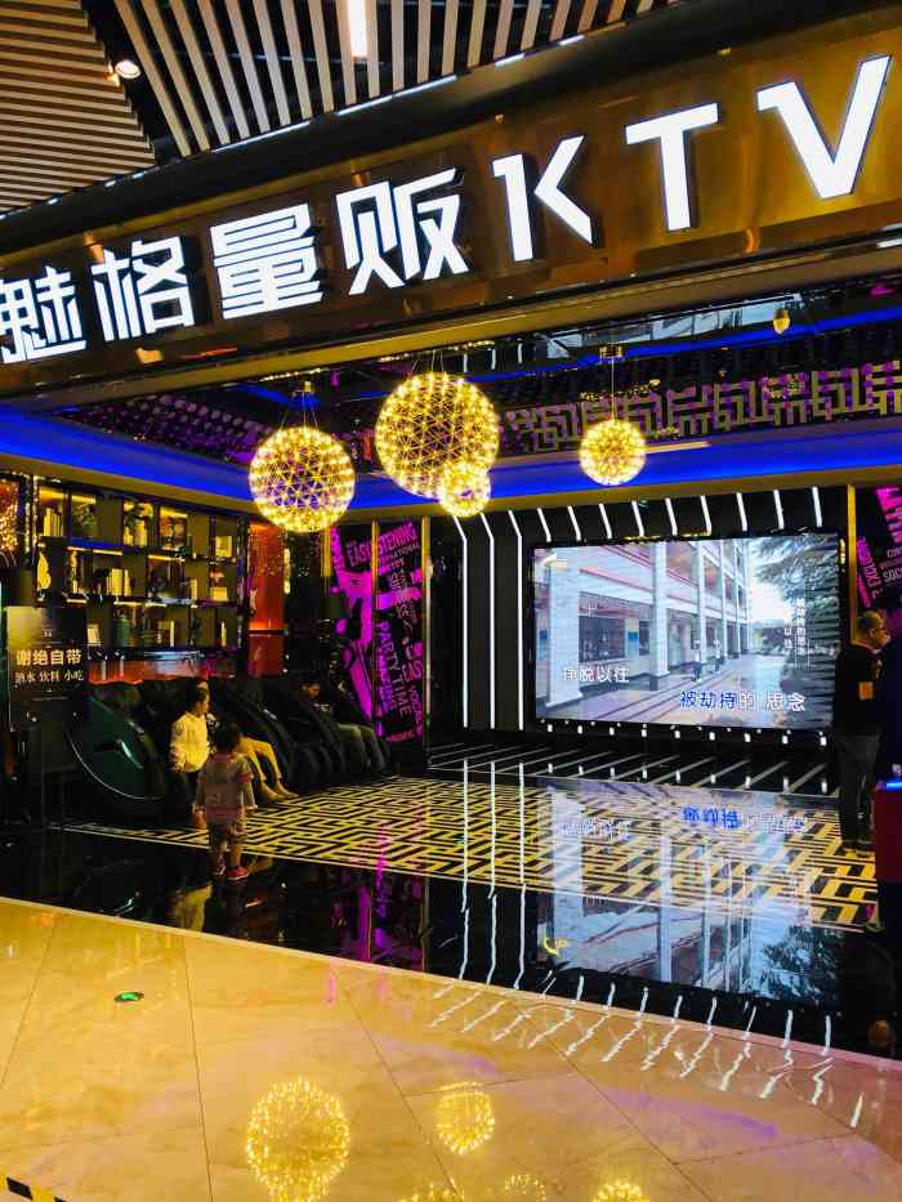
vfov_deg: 63.4
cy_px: 601
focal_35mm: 28
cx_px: 451
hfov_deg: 49.8
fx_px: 973
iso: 40
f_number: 1.8
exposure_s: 1/33
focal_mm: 4
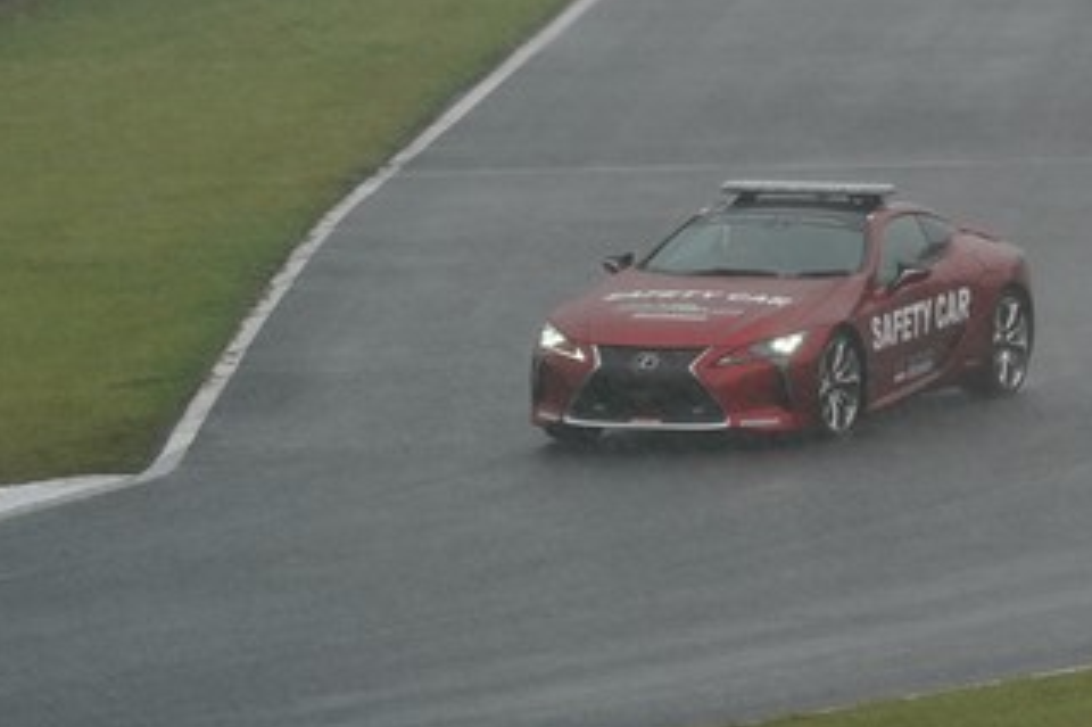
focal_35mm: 676
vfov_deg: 2.0
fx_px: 20494
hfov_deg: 3.0
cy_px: -10
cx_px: 1157
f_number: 8
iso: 400
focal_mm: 300
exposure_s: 1/400
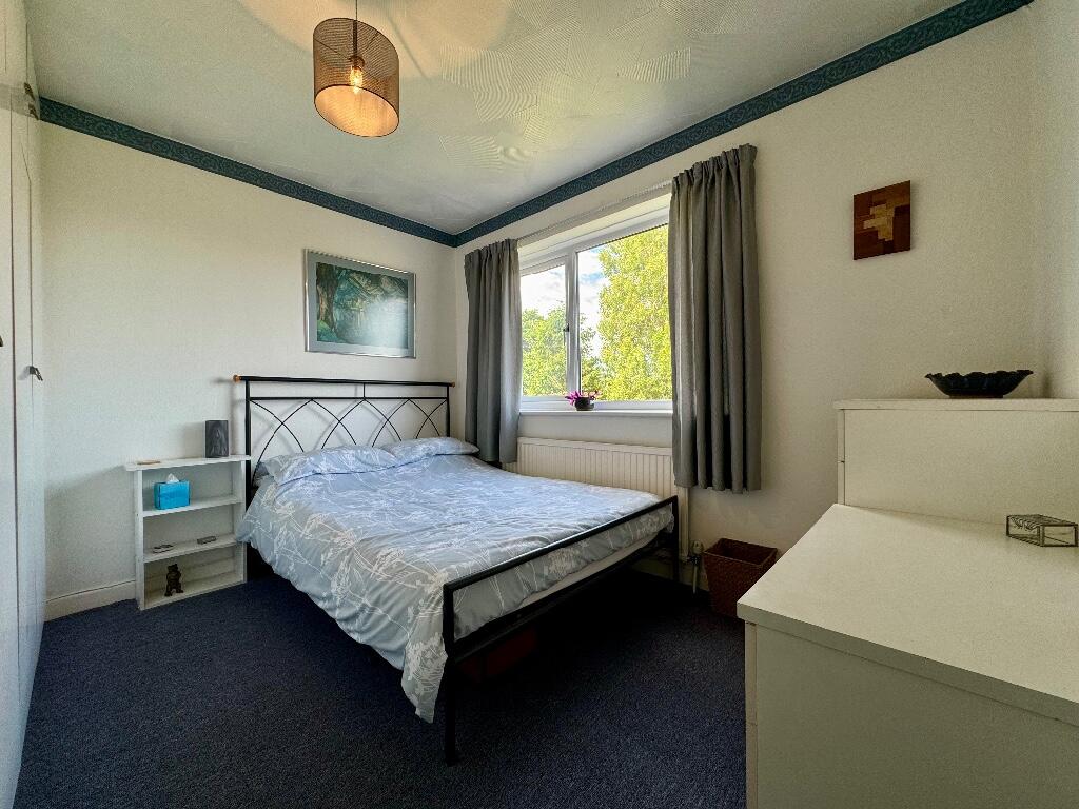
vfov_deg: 85.7
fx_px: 436
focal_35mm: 14
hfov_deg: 102.1
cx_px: 540
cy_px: 404
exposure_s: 1/100
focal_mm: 2.22
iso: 64
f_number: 2.2
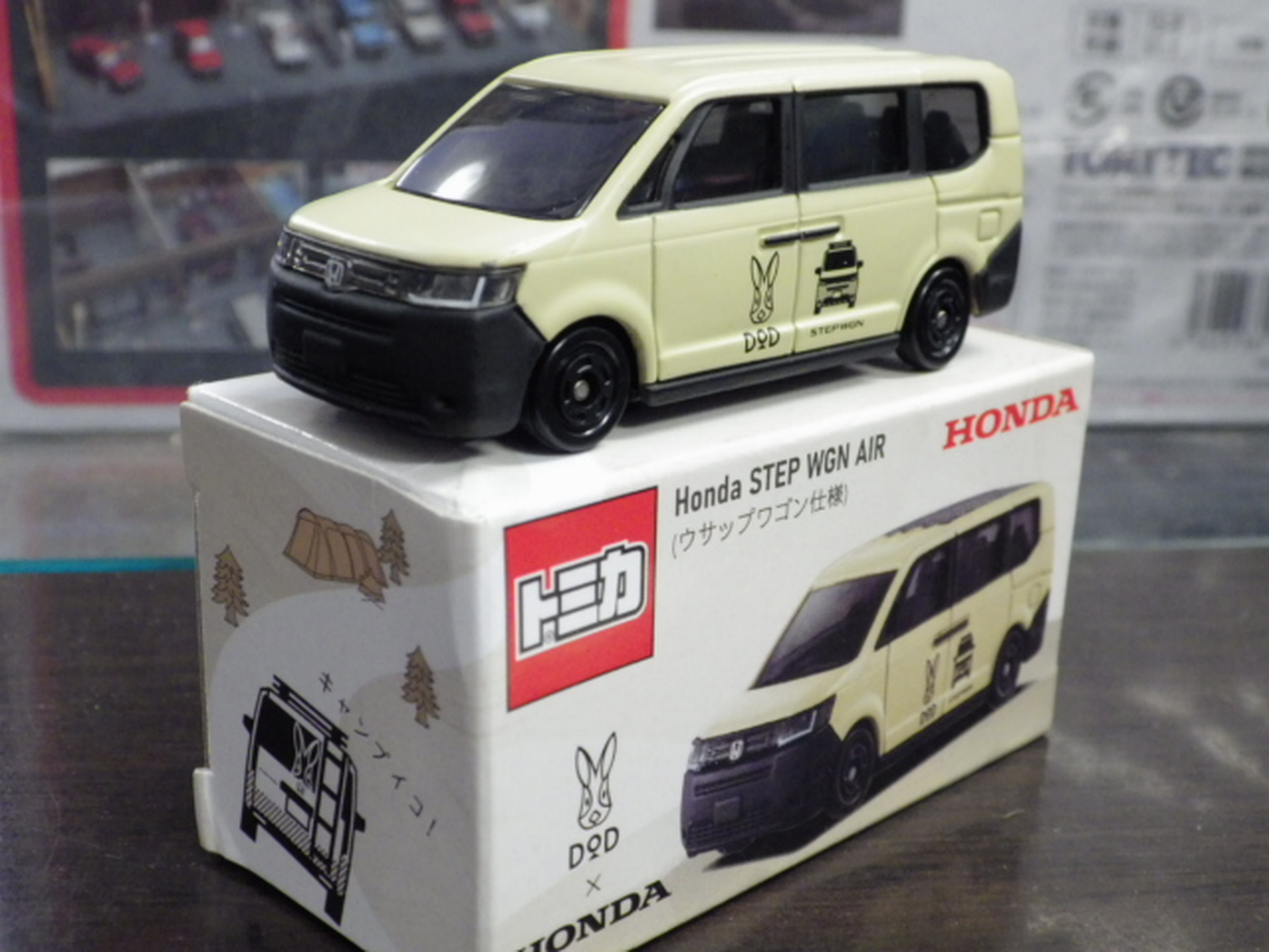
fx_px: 1833
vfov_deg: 29.1
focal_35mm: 50
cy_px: 476
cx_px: 634
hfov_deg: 38.2
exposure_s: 1/30
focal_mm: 9
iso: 800
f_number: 3.8
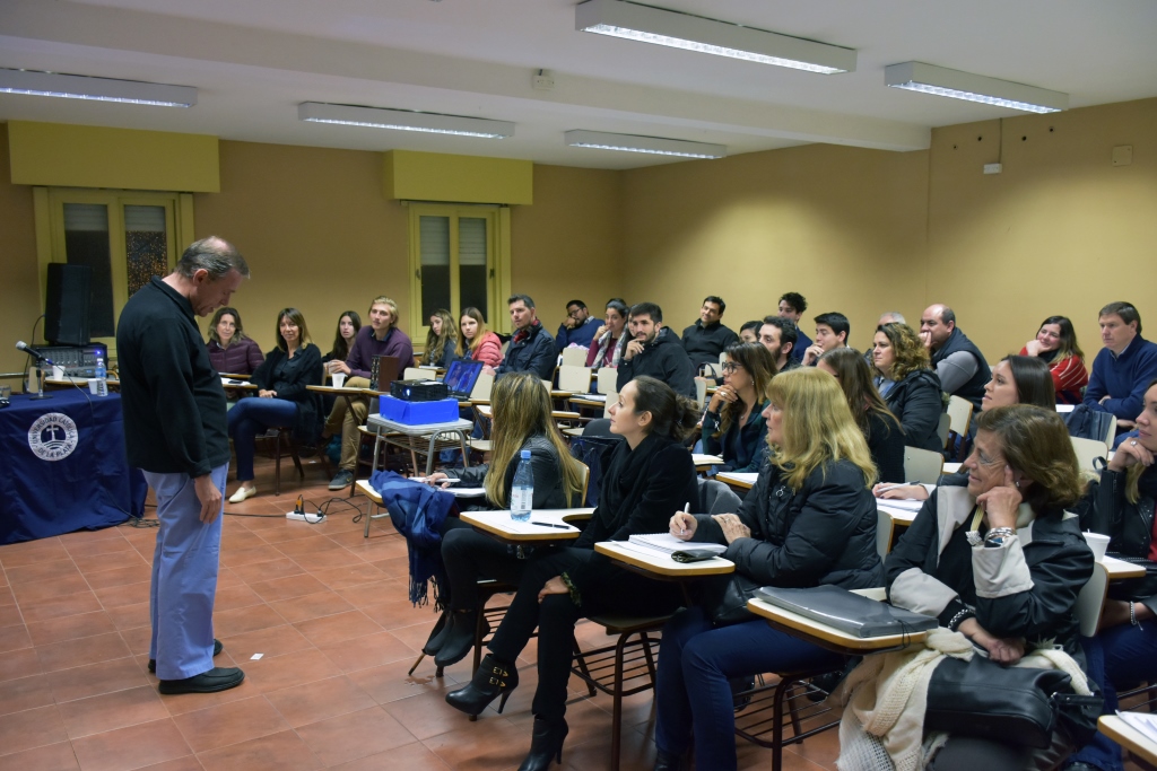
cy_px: 386
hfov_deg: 61.9
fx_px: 964
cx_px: 578
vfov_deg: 43.6
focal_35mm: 30
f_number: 4
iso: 1400
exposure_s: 1/60
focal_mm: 20
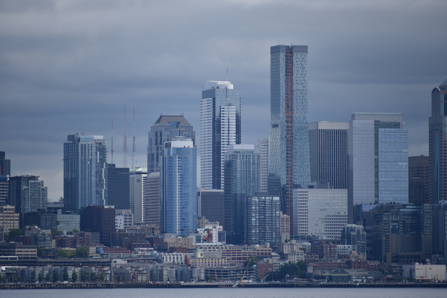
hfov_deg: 6.9
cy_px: 149
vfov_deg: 4.6
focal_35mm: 300
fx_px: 3726
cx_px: 224
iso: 125
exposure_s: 1/640
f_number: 5.6
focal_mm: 300
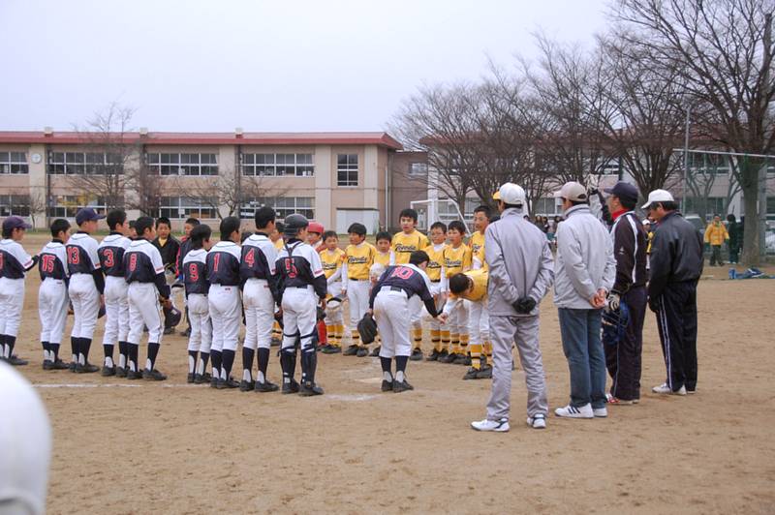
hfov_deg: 35.1
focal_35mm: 57
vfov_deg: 23.7
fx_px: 1226
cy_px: 258
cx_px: 388
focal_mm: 38
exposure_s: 1/1250
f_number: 5
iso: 800
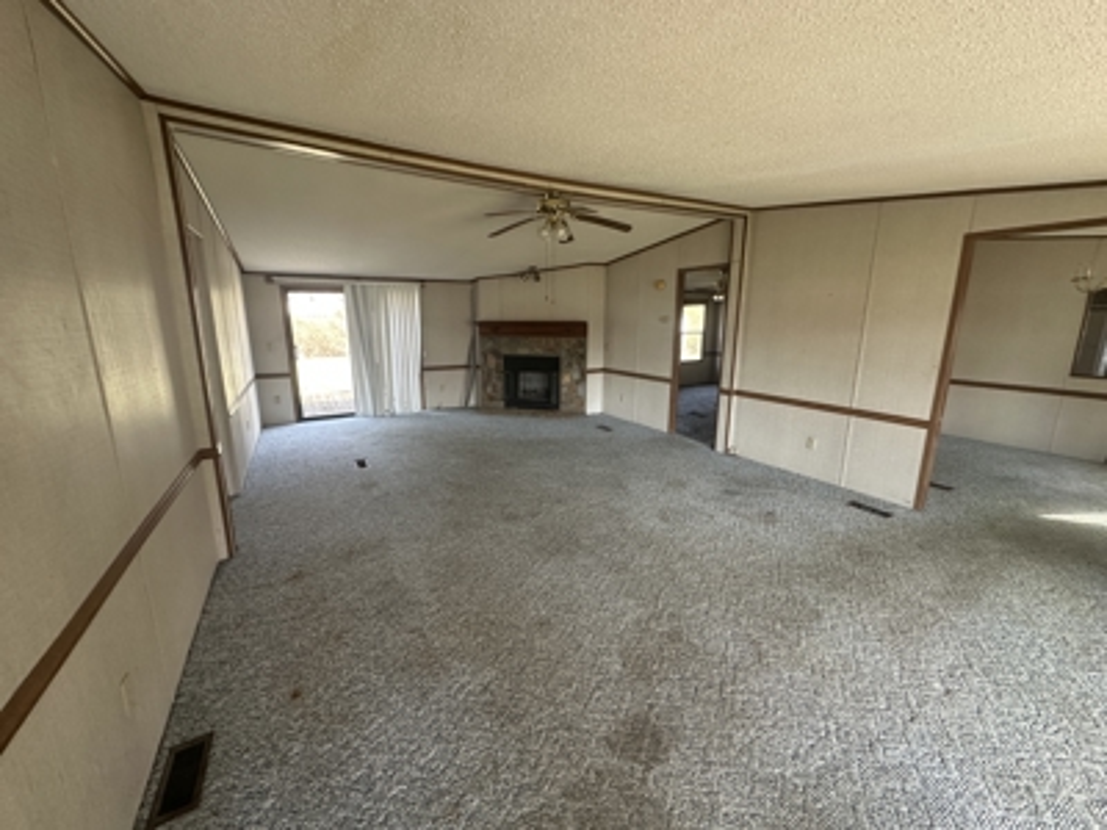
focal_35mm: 14
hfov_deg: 102.1
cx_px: 554
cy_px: 415
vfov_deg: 85.7
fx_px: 448
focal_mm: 2.22
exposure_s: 1/99
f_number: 2.2
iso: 200
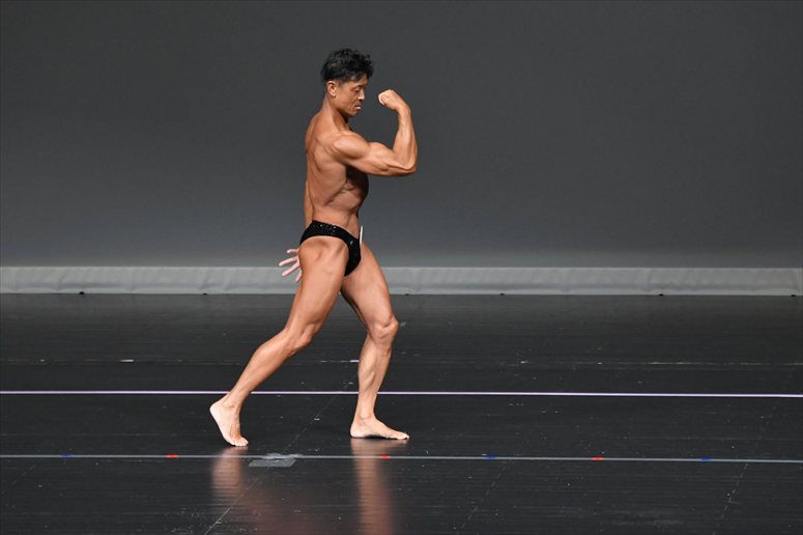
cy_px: 268
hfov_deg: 6.5
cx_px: 402
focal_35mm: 315
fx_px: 7023
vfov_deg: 4.4
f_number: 5.6
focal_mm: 210
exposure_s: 1/400
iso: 4000
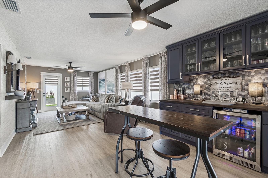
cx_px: 134
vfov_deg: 77.3
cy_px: 89
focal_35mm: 15
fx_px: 112
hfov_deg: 100.4
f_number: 7.1
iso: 100
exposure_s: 1/15
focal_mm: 10
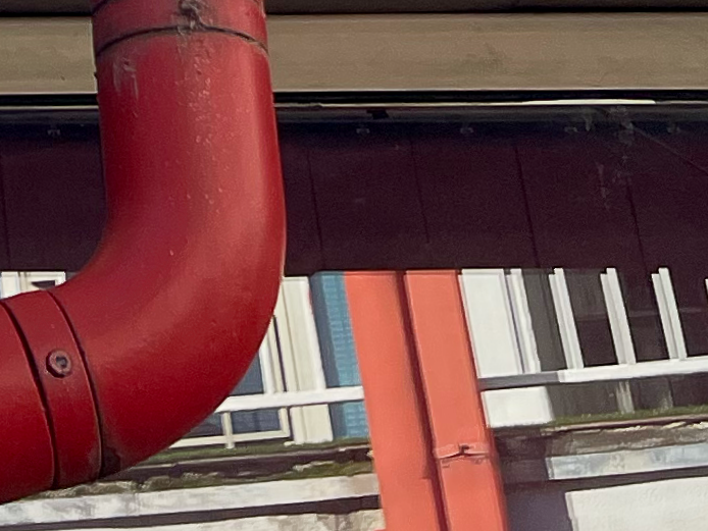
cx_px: -469
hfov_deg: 12.2
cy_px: -875
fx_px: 3089
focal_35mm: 151
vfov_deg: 8.7
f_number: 1.6
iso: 32
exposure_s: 1/3003
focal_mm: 5.1
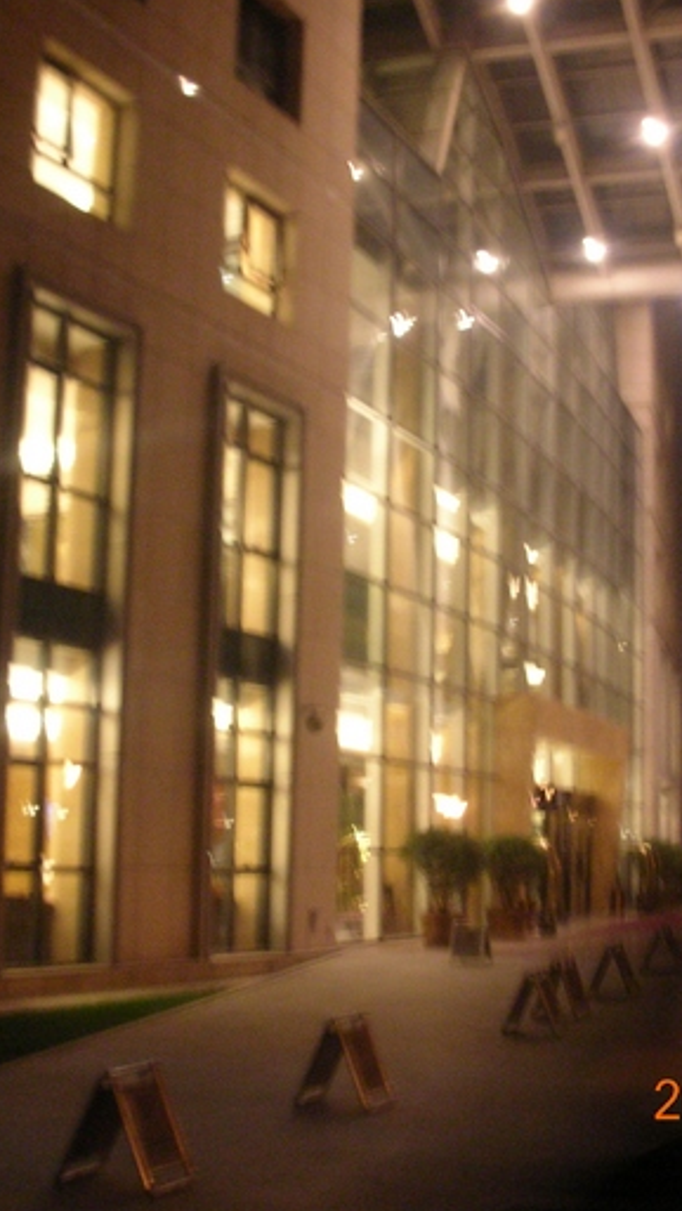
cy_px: 610
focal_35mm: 52
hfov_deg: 23.0
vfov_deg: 39.9
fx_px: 1670
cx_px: 415
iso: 200
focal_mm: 5.8
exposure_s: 1/2.3
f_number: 3
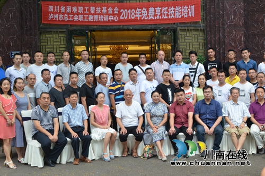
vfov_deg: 31.7
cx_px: 132
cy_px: 88
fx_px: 308
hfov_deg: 46.5
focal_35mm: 42
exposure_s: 1/250
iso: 1250
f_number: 8
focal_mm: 28
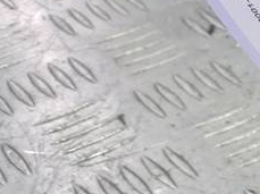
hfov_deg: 14.3
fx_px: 840
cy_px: 239
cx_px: 542
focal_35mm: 112
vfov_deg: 12.8
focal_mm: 4.6
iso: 125
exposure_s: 1/50
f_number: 1.8
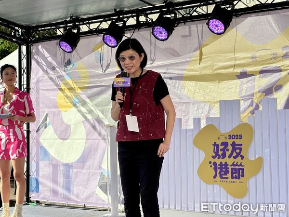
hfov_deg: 25.3
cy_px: 108
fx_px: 643
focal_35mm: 77
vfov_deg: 19.1
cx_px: 144
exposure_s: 1/809
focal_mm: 9
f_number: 2.8
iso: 40
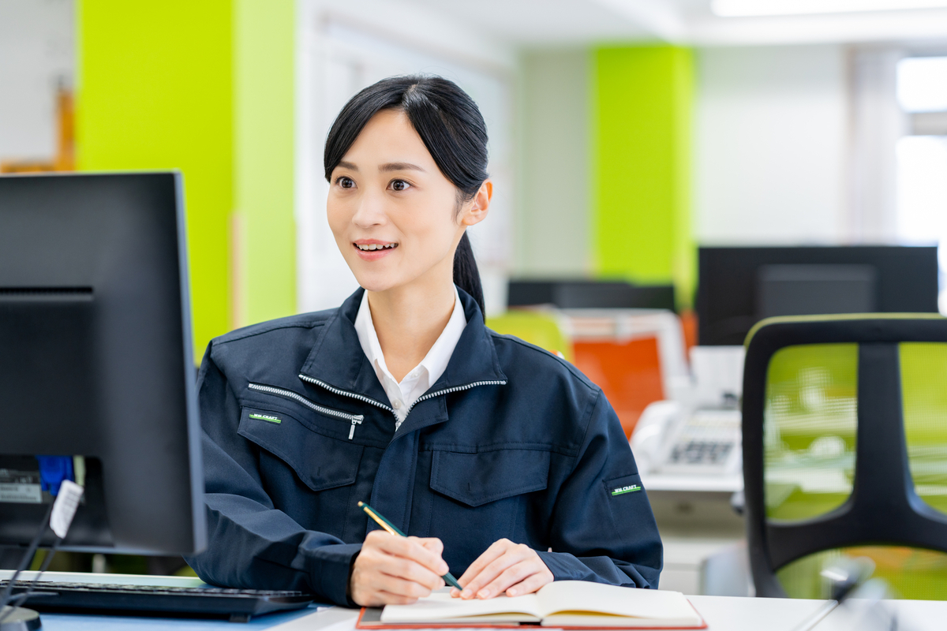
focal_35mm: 85
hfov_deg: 23.9
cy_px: 316
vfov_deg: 16.1
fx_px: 2236
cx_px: 474
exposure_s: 1/160
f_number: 2.5
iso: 320
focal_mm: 85
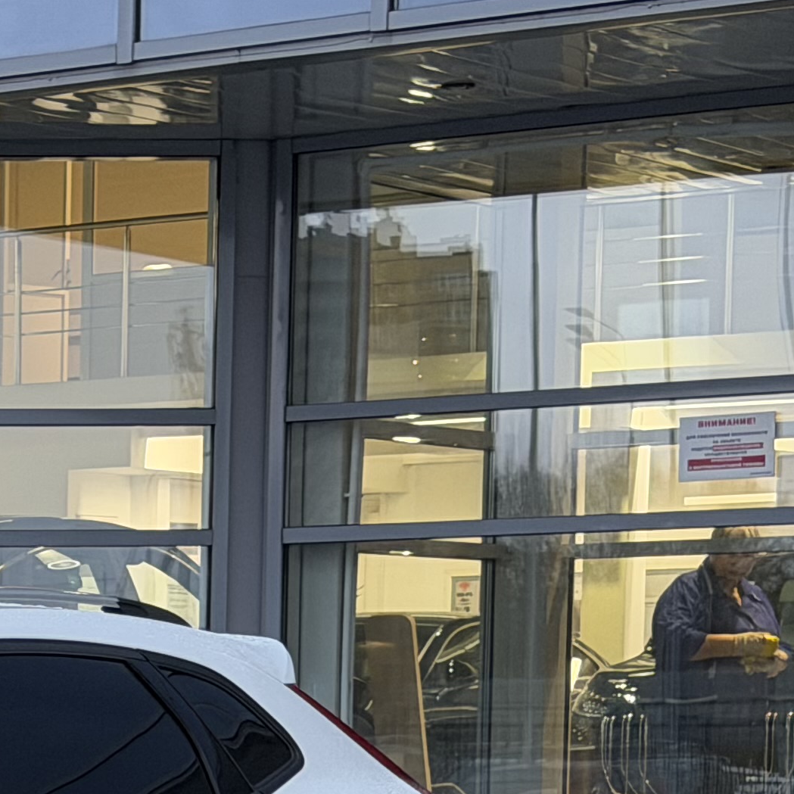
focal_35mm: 163
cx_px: -643
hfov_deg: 10.1
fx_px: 4230
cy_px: 1042
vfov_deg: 10.5
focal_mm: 6.76
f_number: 1.78
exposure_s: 1/50
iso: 80
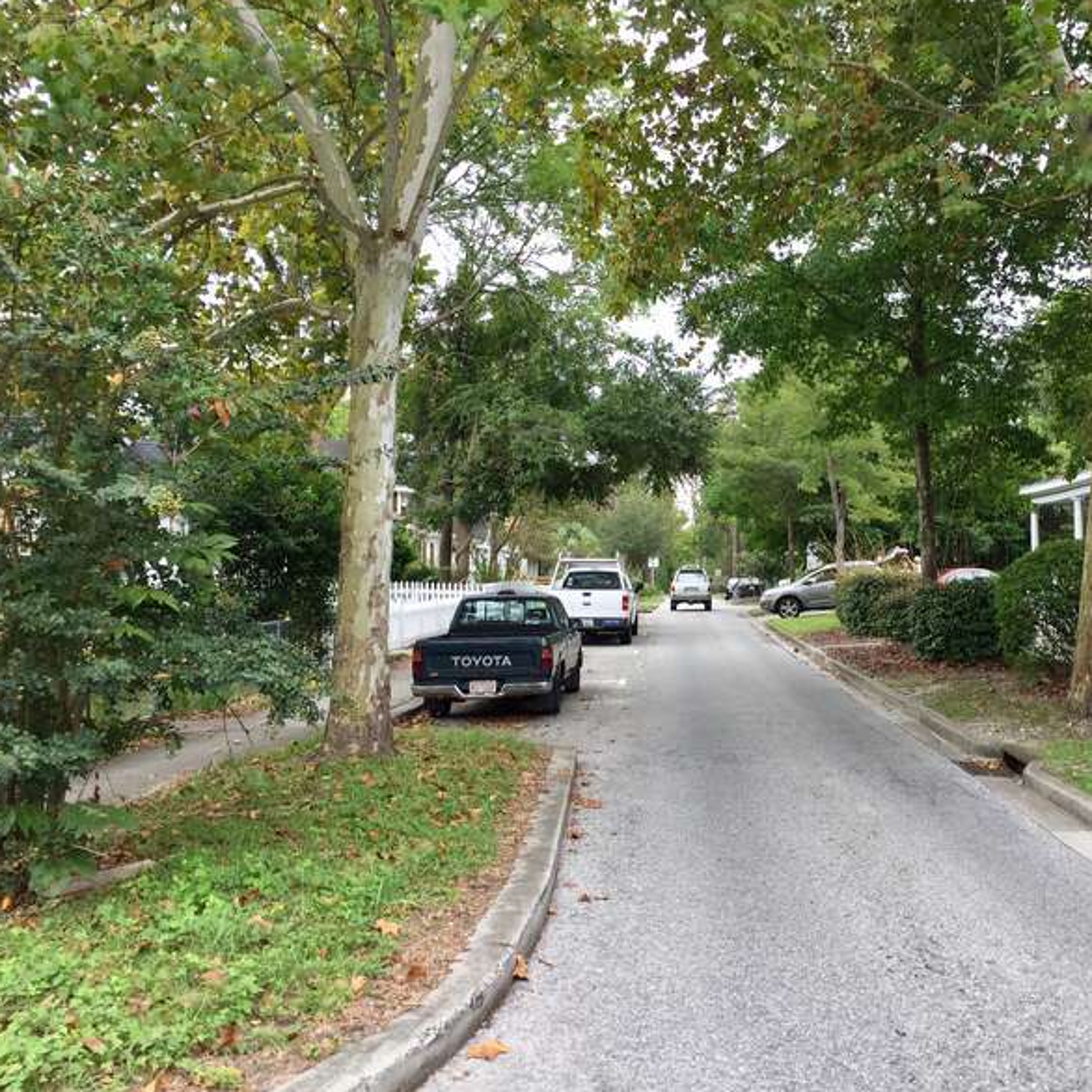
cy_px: 553
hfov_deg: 46.4
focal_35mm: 35
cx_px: 736
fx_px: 1249
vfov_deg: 47.2
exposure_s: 1/179
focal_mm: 4.15
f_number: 2.2
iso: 32
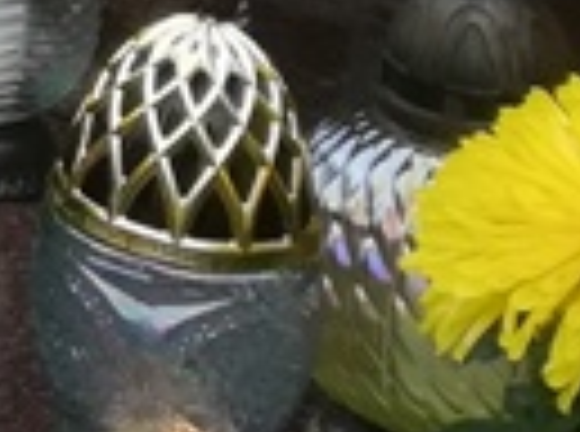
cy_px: -630
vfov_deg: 6.7
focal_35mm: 207
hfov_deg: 7.7
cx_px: -1425
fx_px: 3459
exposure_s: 1/100
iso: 80
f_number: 2.2
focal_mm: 3.83
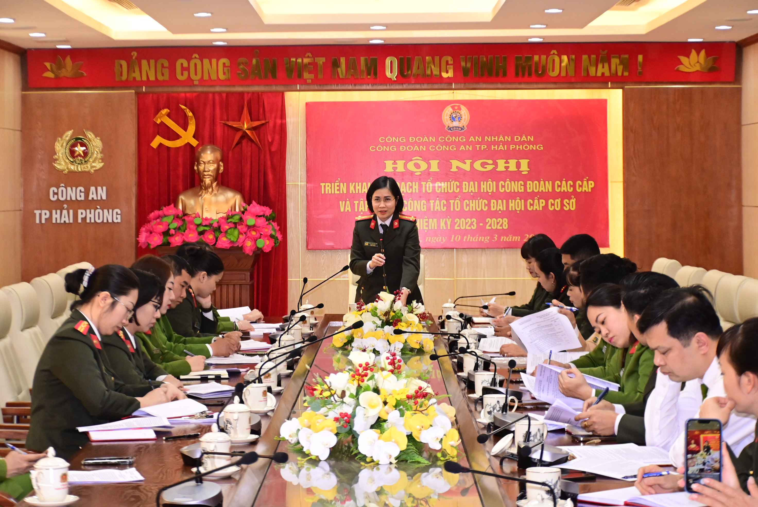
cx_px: 379
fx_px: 1960
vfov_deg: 14.7
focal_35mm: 93
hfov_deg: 21.9
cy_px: 254
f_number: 5
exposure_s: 1/200
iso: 2500
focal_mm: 62
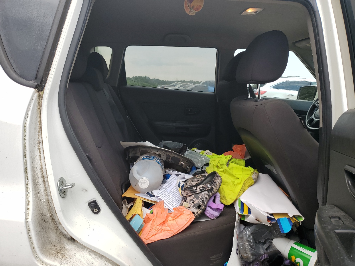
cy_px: 133
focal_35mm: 26
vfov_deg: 53.1
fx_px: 267
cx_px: 178
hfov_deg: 67.3
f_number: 1.5
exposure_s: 1/667
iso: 50
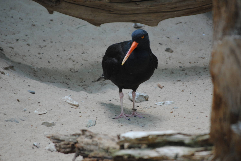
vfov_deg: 4.3
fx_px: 2131
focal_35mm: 318
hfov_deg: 6.5
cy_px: 77
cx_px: 124
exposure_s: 1/250
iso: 400
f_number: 5.6
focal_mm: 200
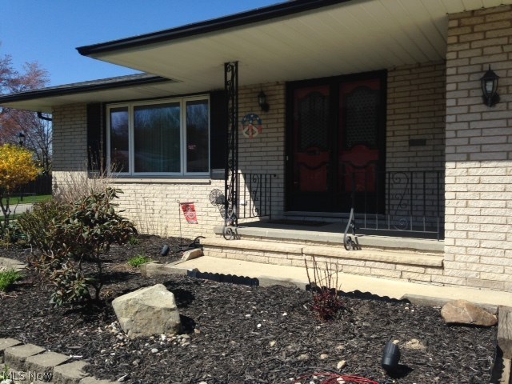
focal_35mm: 33
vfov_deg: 42.9
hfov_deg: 55.4
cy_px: 192
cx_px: 256
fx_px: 488
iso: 50
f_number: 2.4
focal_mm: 4.12
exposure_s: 1/1808
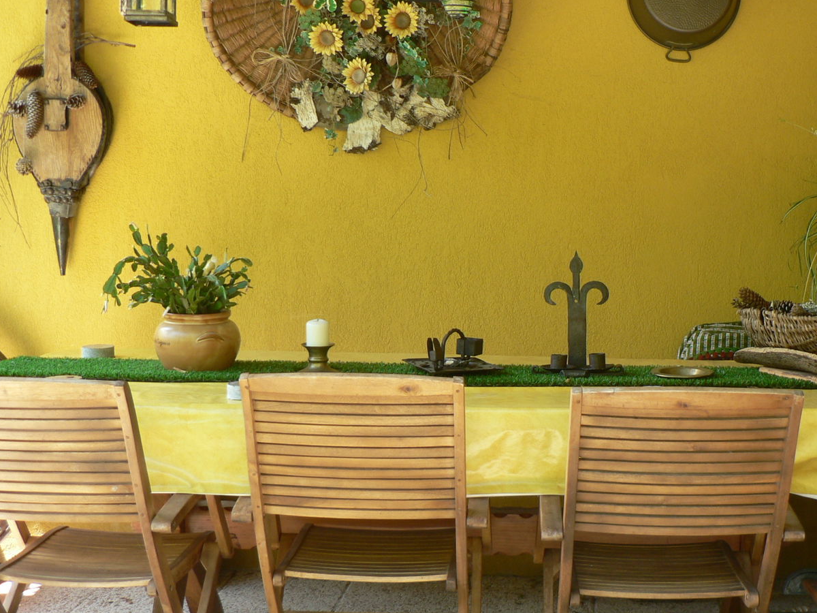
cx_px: 513
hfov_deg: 39.4
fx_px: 1133
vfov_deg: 30.3
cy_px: 314
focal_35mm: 48
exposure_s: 1/50
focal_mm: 6
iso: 80
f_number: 2.8
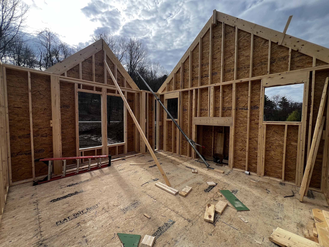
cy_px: 124
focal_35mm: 13
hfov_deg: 106.2
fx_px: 124
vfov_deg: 89.9
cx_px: 164
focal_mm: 1.57
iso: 32
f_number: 1.8
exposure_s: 1/681
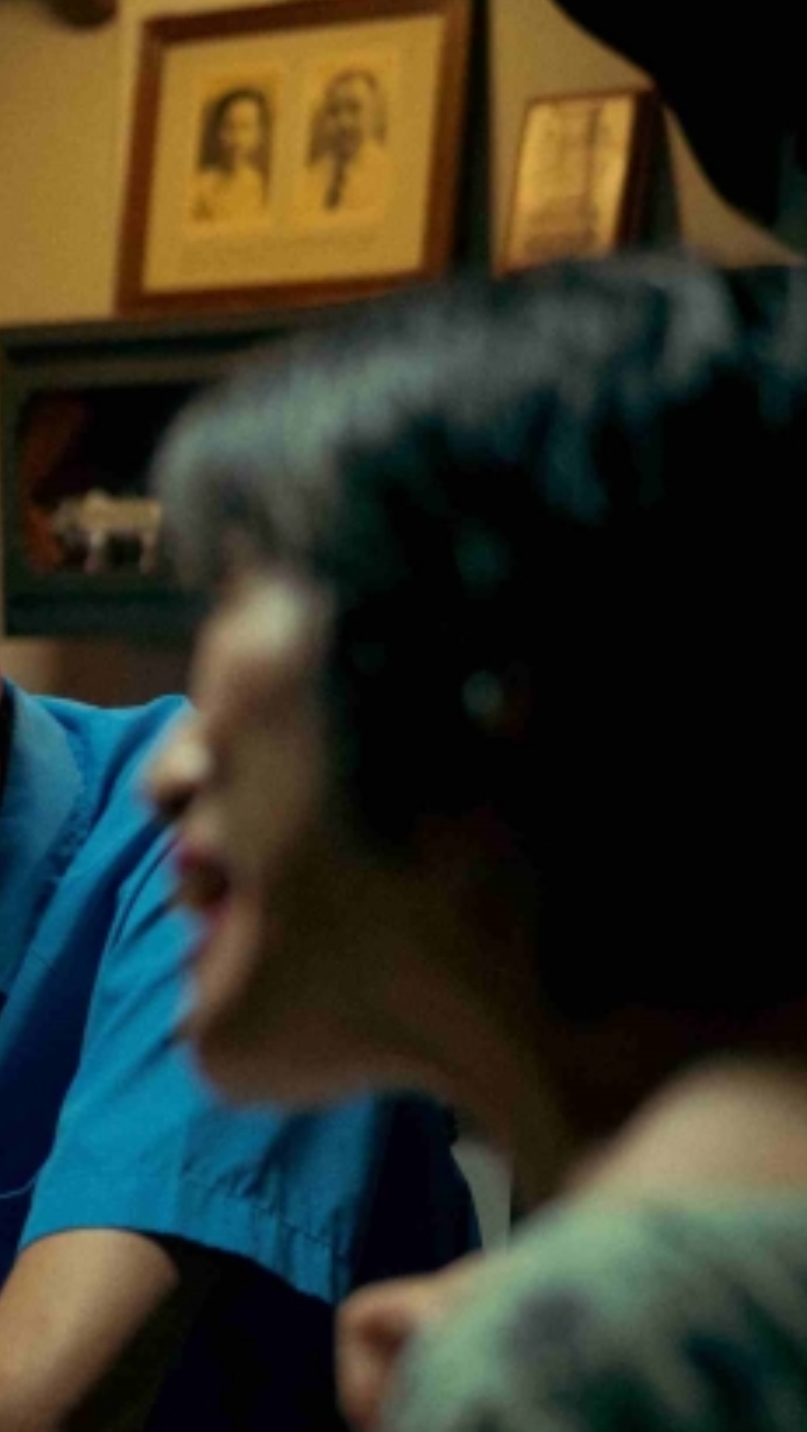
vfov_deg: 18.6
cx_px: -548
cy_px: 856
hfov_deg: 10.1
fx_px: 4369
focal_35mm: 115
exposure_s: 1/100
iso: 1000
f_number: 2
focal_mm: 50
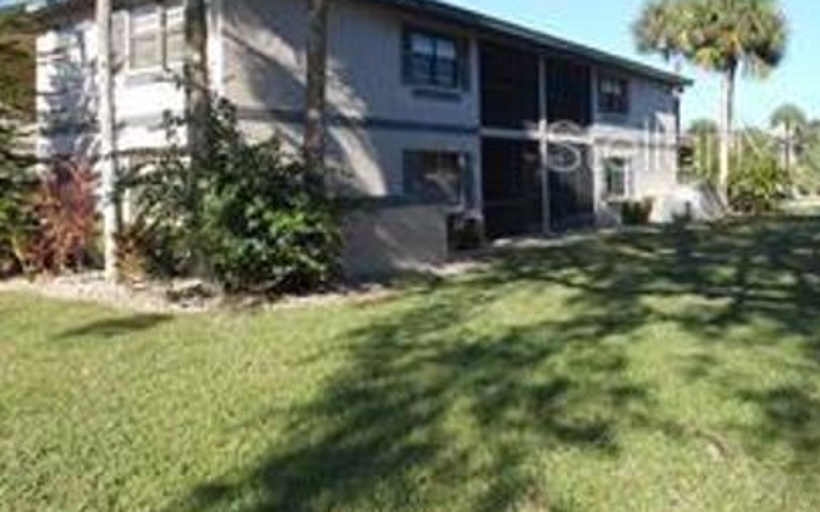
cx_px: 360
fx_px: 760
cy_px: 143
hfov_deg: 56.6
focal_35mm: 34
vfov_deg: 36.6
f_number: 3.5
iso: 80
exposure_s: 1/400
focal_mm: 4.6
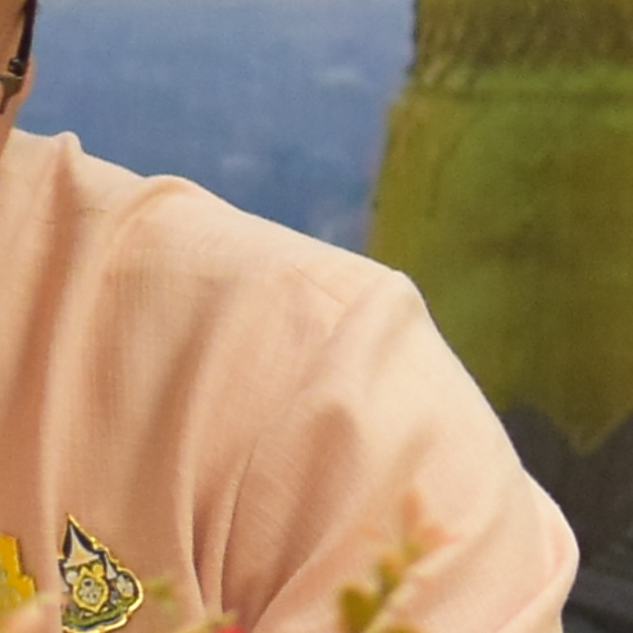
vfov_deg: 3.0
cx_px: 2866
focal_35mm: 580
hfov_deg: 2.9
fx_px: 11999
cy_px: 74
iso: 1000
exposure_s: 1/200
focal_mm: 50
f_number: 3.2
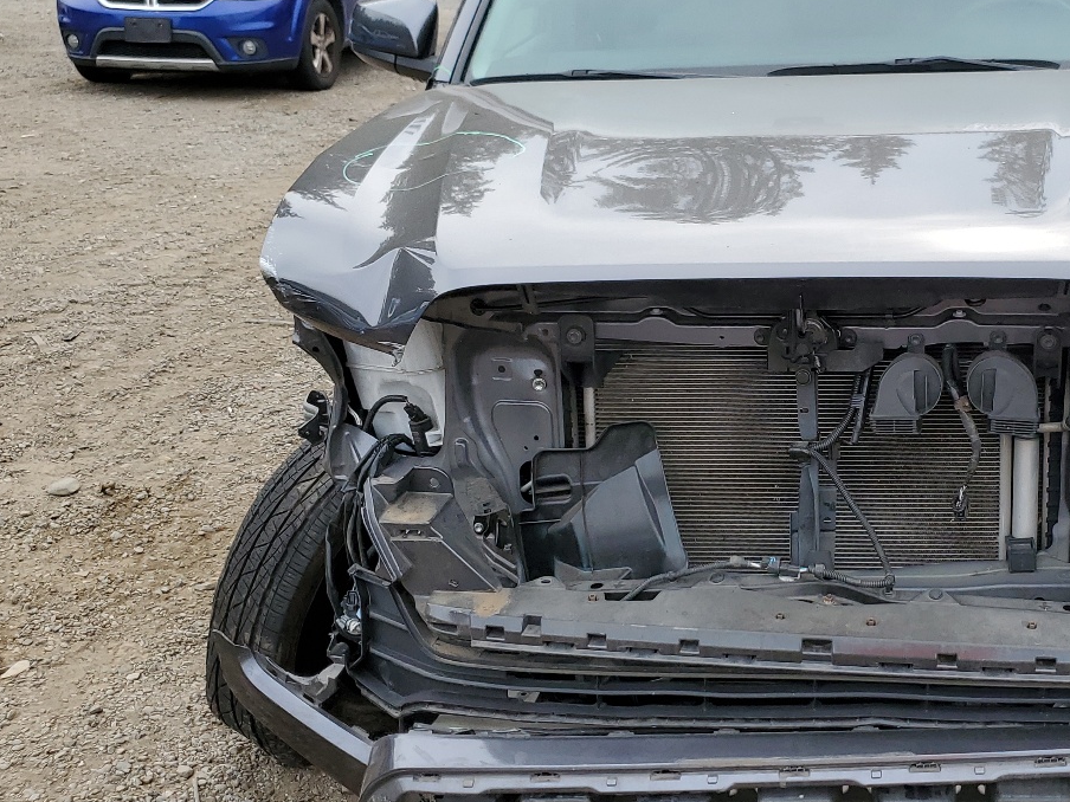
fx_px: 1422
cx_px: 827
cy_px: 366
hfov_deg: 39.9
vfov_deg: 31.5
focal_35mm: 46
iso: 50
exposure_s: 1/909
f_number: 1.5
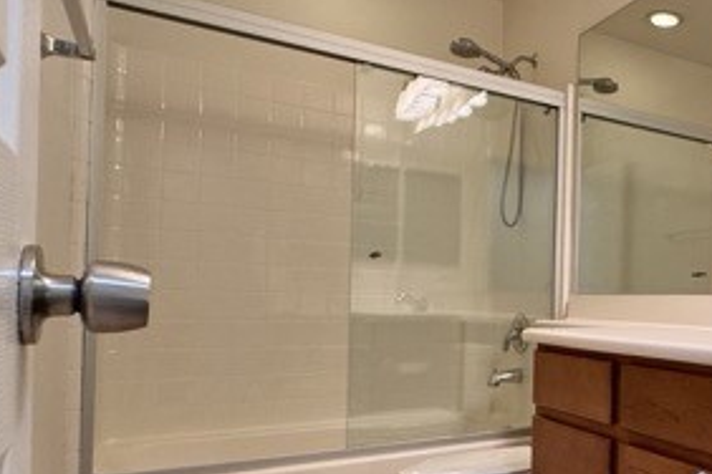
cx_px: 709
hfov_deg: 47.6
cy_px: 303
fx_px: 653
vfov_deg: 39.6
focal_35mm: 33
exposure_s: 1/60
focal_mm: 2.22
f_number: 2.2
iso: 200
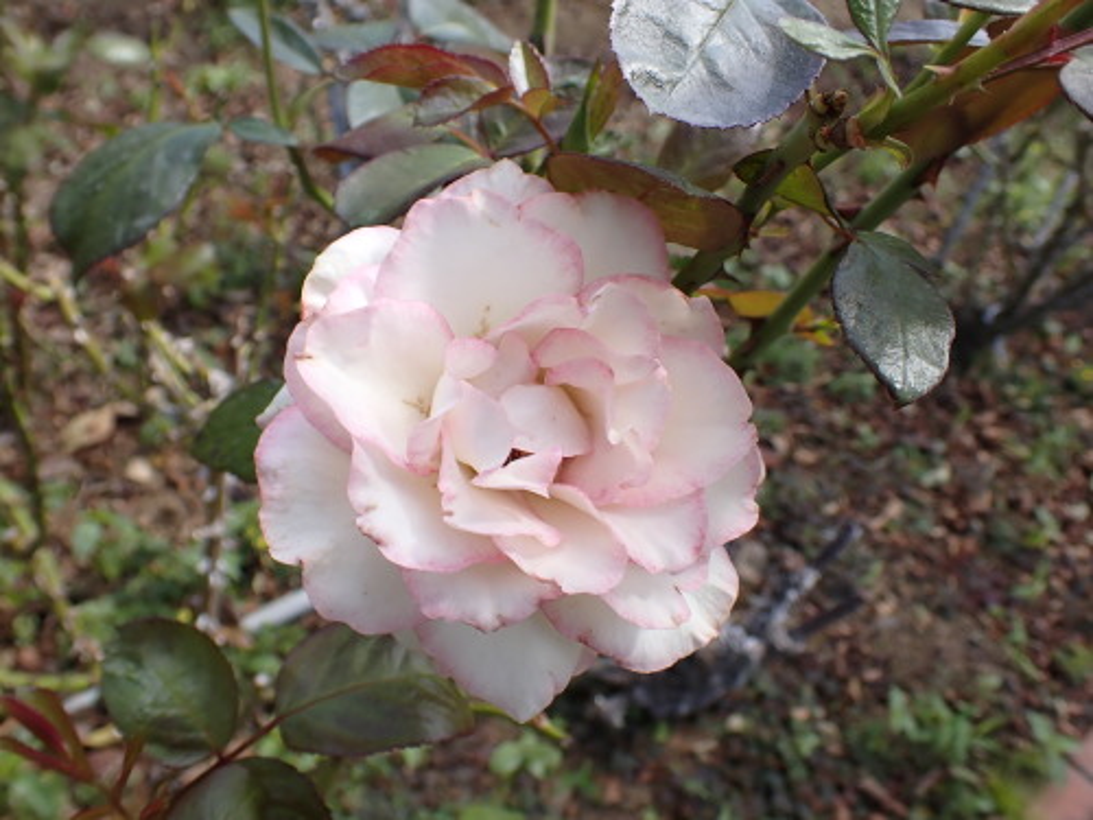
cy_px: 410
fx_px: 947
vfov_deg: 46.8
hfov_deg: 60.0
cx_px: 546
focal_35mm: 30
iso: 100
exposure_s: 1/400
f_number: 3.2
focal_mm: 5.4
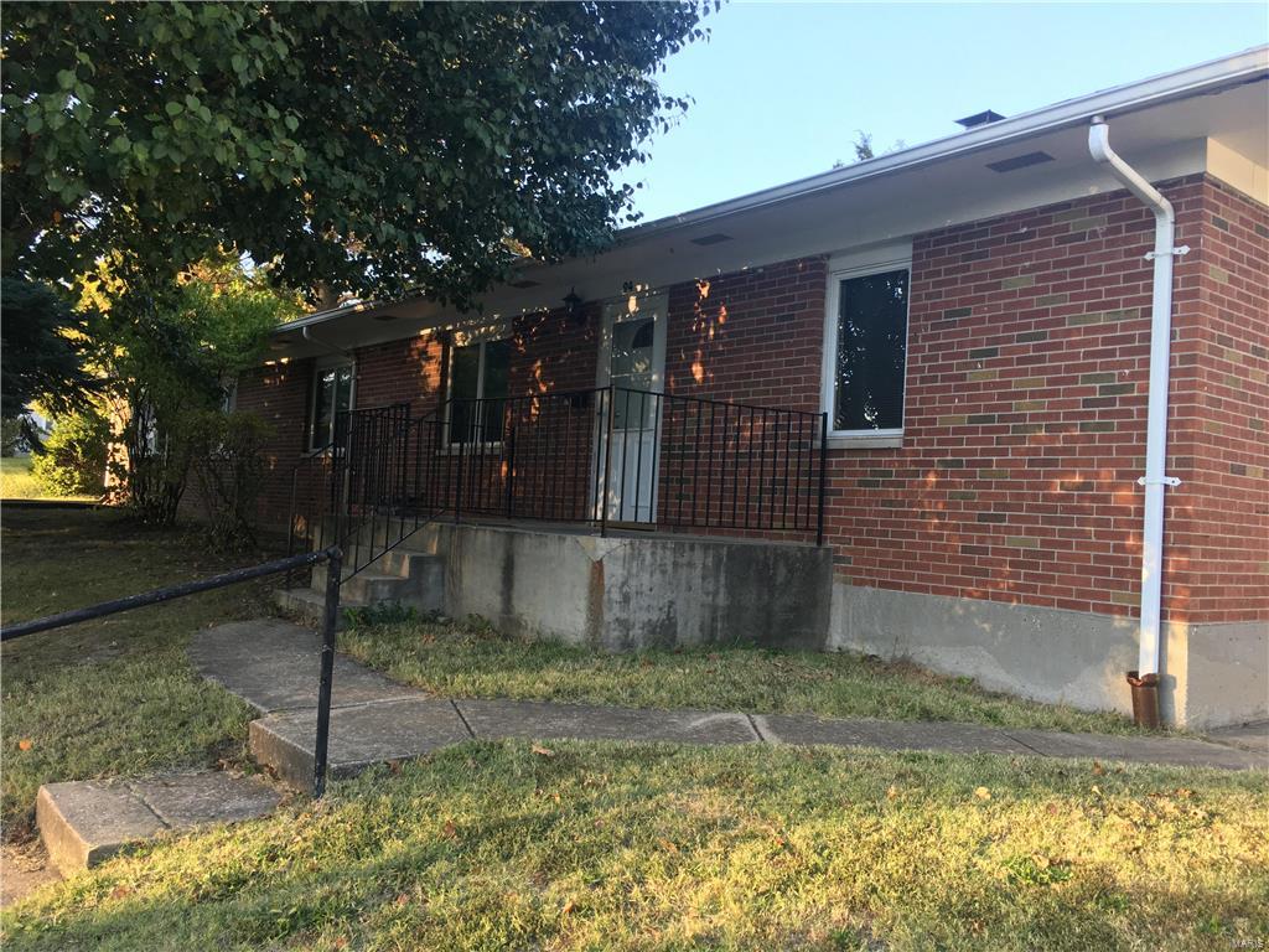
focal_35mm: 29
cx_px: 634
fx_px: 1063
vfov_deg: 48.2
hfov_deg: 61.7
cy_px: 476
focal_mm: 4.15
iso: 32
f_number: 2.2
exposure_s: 1/120
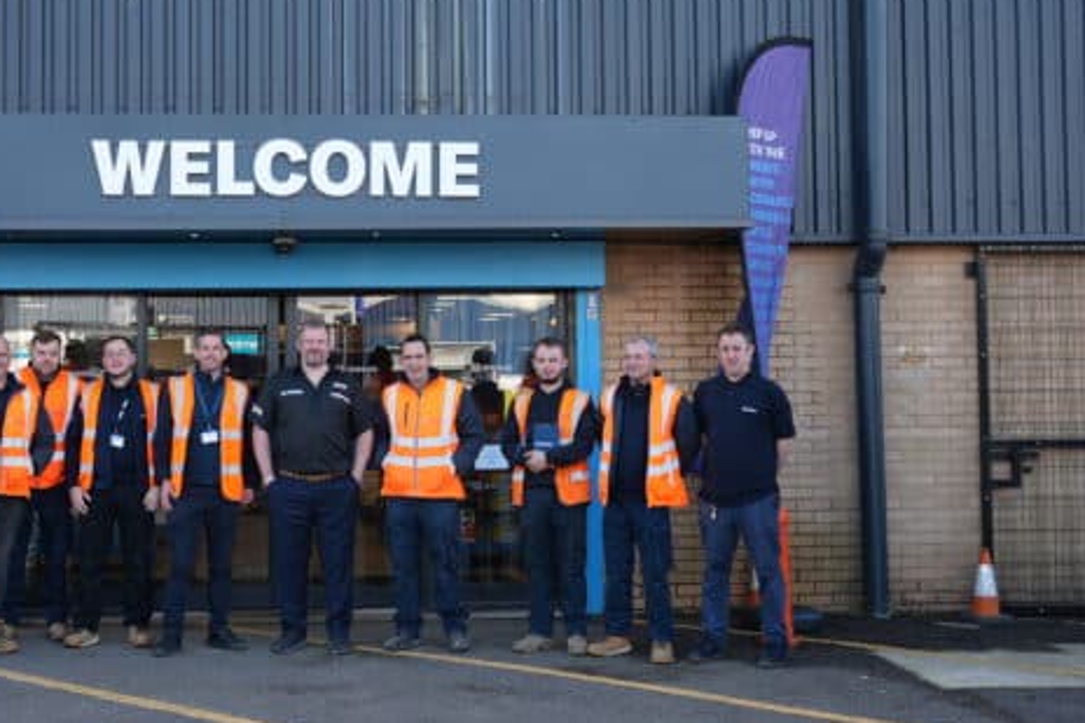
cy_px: 322
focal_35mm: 58
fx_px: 1747
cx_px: 381
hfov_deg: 34.2
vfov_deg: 23.4
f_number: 4
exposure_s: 1/160
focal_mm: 35
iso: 125
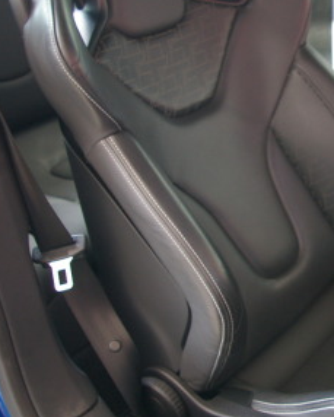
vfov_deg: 30.0
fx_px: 778
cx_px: 392
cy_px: 188
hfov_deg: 22.5
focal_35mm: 63
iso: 400
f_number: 4
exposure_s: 1/45
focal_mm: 20
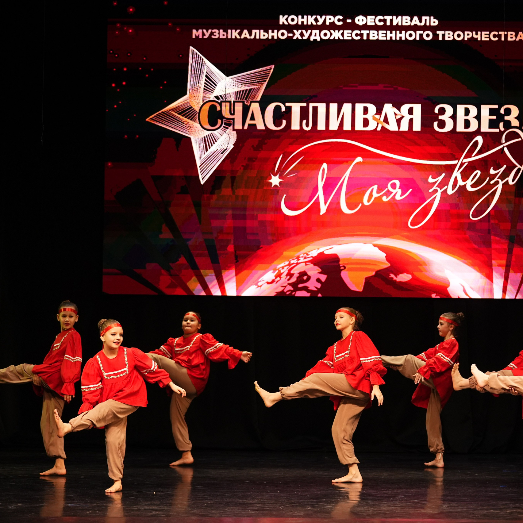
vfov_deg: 13.0
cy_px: 262
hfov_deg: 13.0
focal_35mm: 134
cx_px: 324
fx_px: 2291
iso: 1250
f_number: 2.8
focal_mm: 105
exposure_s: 1/400
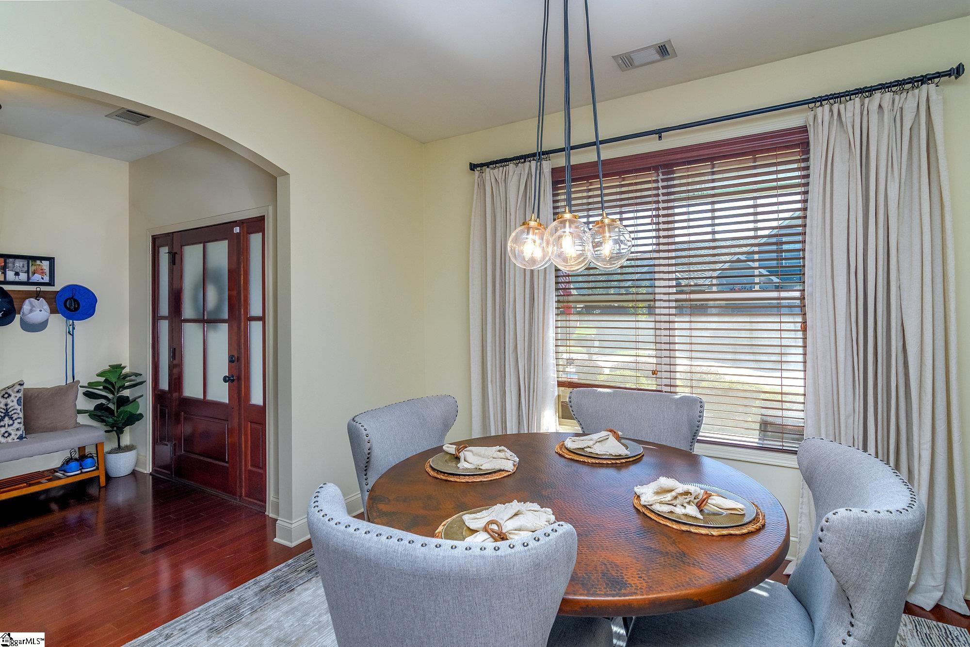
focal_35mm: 16
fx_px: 431
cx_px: 485
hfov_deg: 96.7
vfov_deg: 73.7
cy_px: 324
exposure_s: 1/125
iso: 320
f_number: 7.1
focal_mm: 11
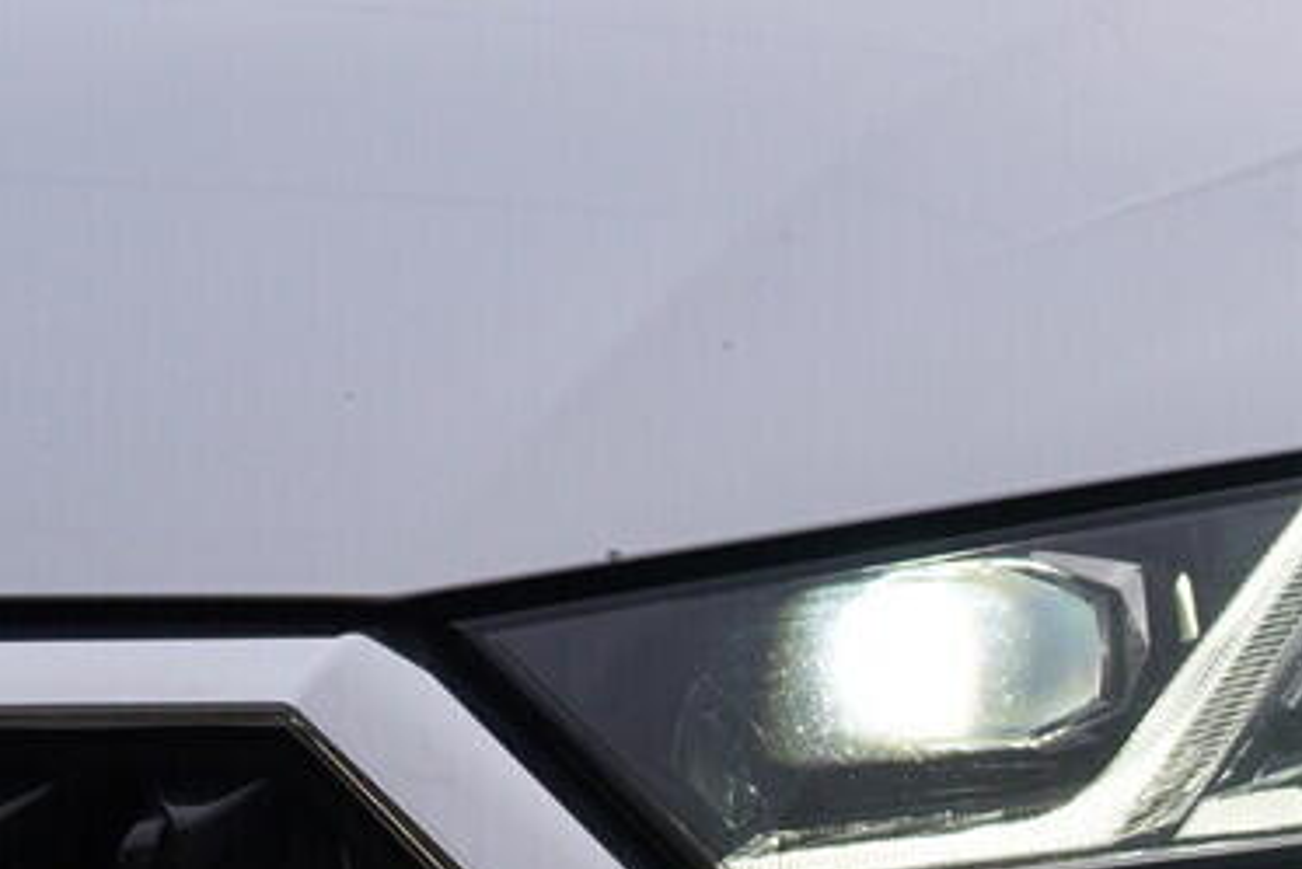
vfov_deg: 9.6
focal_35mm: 139
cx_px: 2175
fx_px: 5029
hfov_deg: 13.5
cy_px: 1281
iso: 125
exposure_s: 1/125
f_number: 5
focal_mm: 24
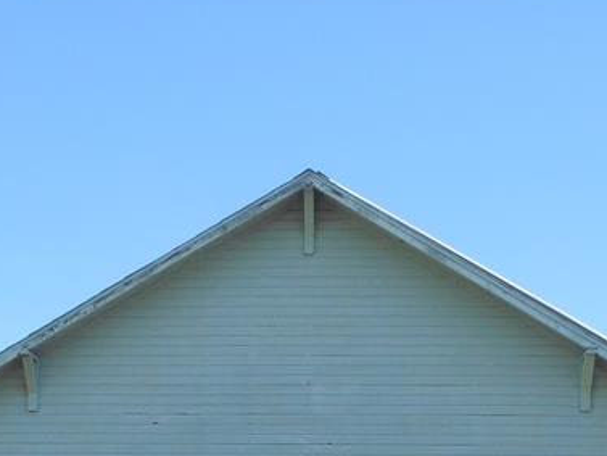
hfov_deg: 25.6
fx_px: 1333
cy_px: 598
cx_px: 274
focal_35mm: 76
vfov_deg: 18.1
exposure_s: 1/400
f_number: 3.7
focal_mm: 5
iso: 80
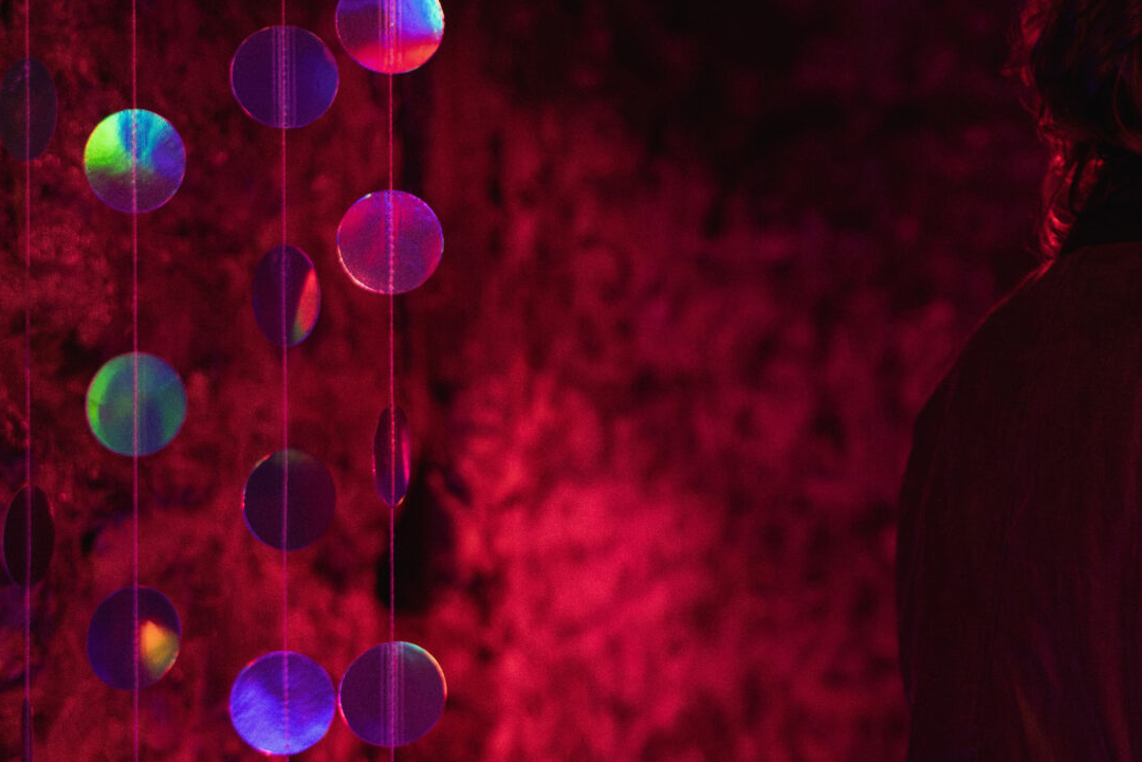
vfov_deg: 16.5
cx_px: 1205
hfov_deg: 23.2
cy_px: 339
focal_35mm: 83
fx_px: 2633
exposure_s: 1/200
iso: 2000
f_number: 2
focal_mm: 35
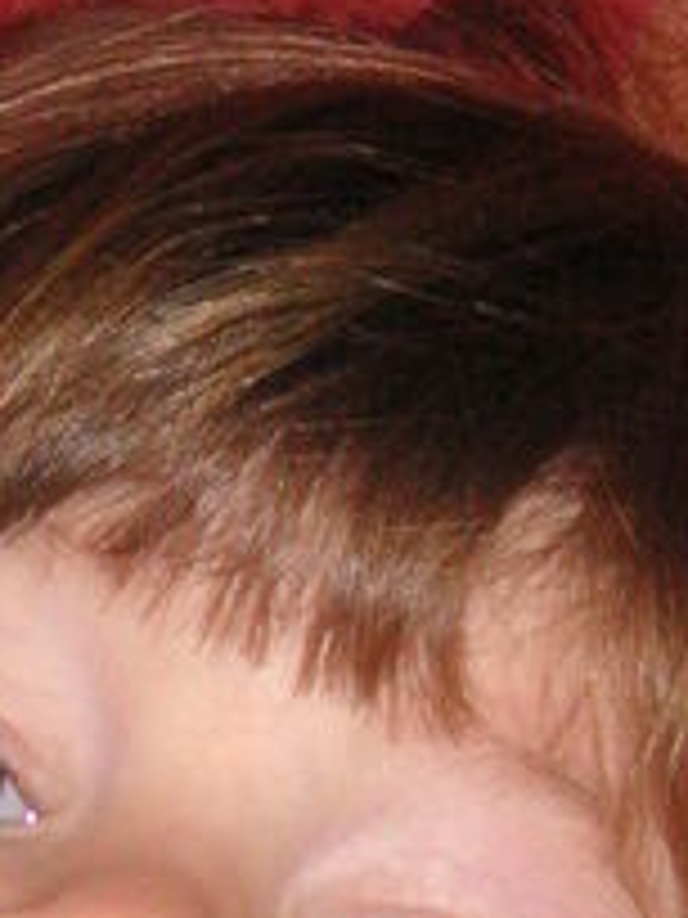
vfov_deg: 6.7
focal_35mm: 294
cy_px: 698
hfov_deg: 5.1
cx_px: 292
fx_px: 7791
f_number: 4.3
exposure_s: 1/90
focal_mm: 12.4
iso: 160
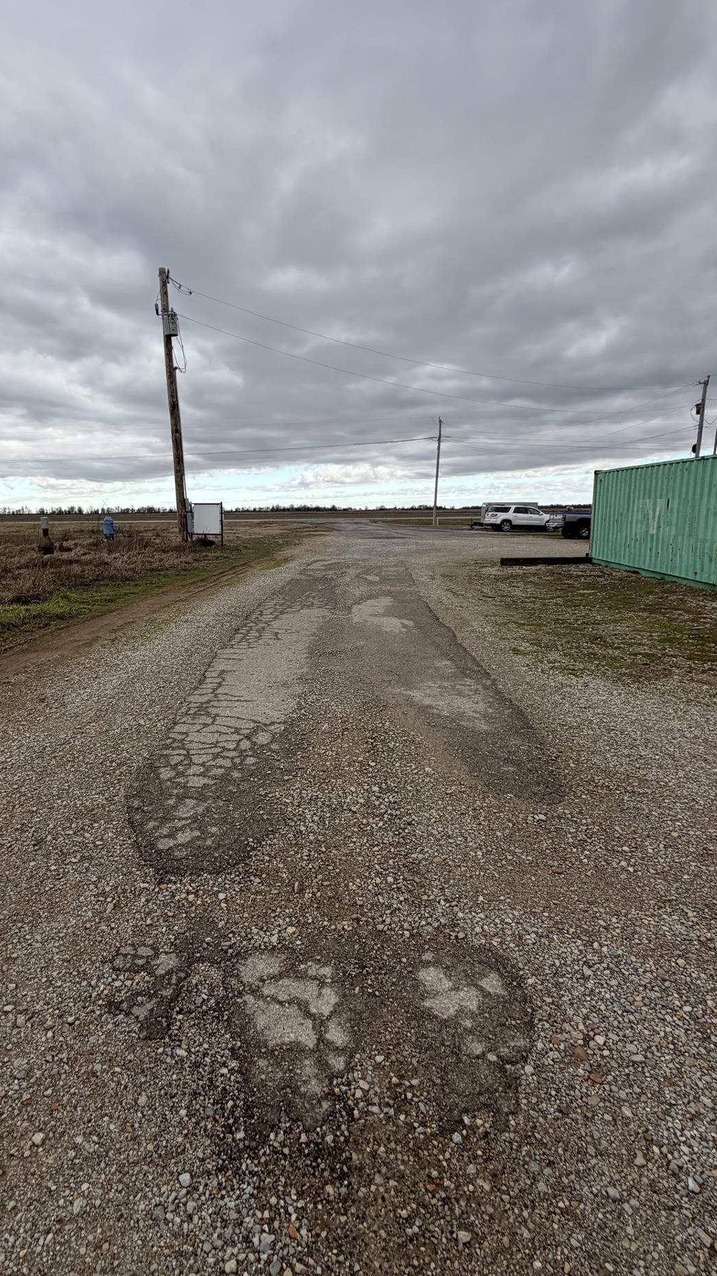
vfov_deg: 89.5
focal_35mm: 19
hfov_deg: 57.9
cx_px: 291
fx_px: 642
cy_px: 614
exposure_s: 1/596
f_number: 2.2
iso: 40
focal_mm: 2.22
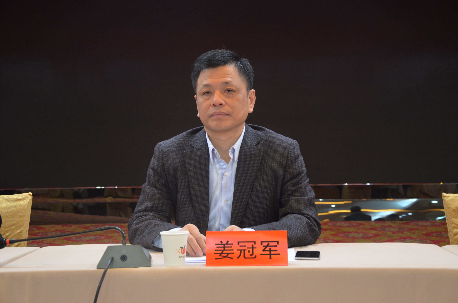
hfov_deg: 33.5
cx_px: 229
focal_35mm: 60
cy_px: 152
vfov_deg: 22.5
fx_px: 762
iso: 1600
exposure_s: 1/20
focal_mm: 40
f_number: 4.5
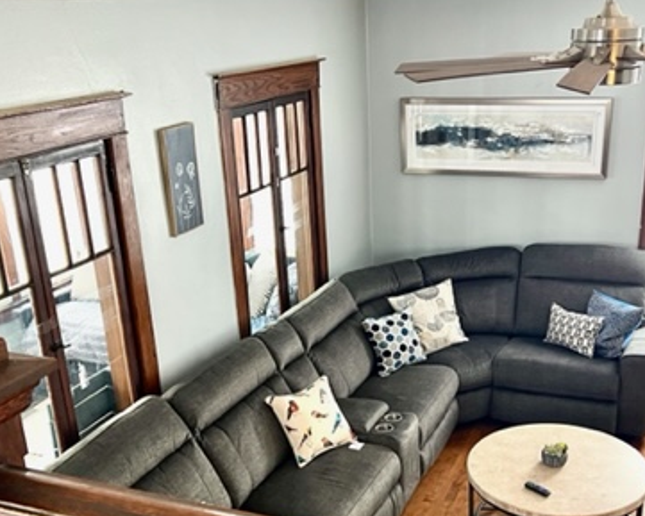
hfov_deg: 41.1
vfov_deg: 32.8
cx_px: 364
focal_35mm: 45
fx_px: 859
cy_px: 386
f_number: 1.5
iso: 200
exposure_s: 1/60
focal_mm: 5.7
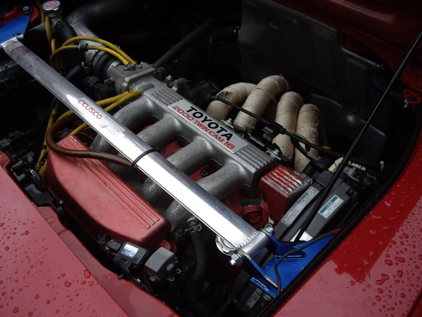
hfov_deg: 49.0
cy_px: 158
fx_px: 463
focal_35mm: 38
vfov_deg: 37.7
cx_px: 211
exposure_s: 1/250
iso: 100
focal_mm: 7.9
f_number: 2.8
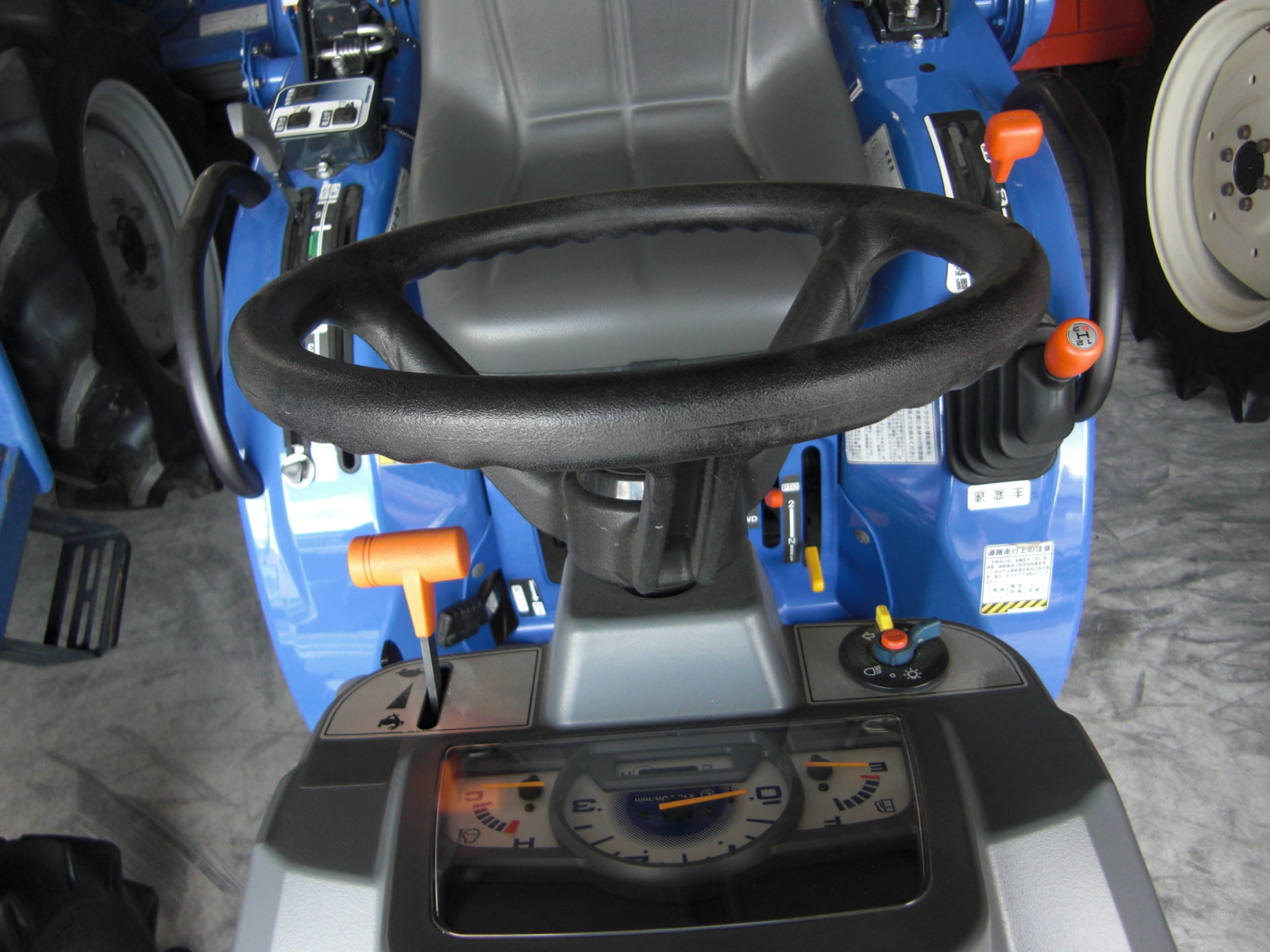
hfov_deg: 63.4
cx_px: 635
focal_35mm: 28
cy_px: 476
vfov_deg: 49.7
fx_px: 1027
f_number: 2.6
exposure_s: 1/100
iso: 100
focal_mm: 4.9
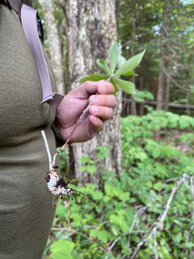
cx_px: 97
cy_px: 130
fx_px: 194
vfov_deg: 67.3
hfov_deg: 53.1
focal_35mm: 26
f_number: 1.8
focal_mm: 4.25
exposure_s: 1/94
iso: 125
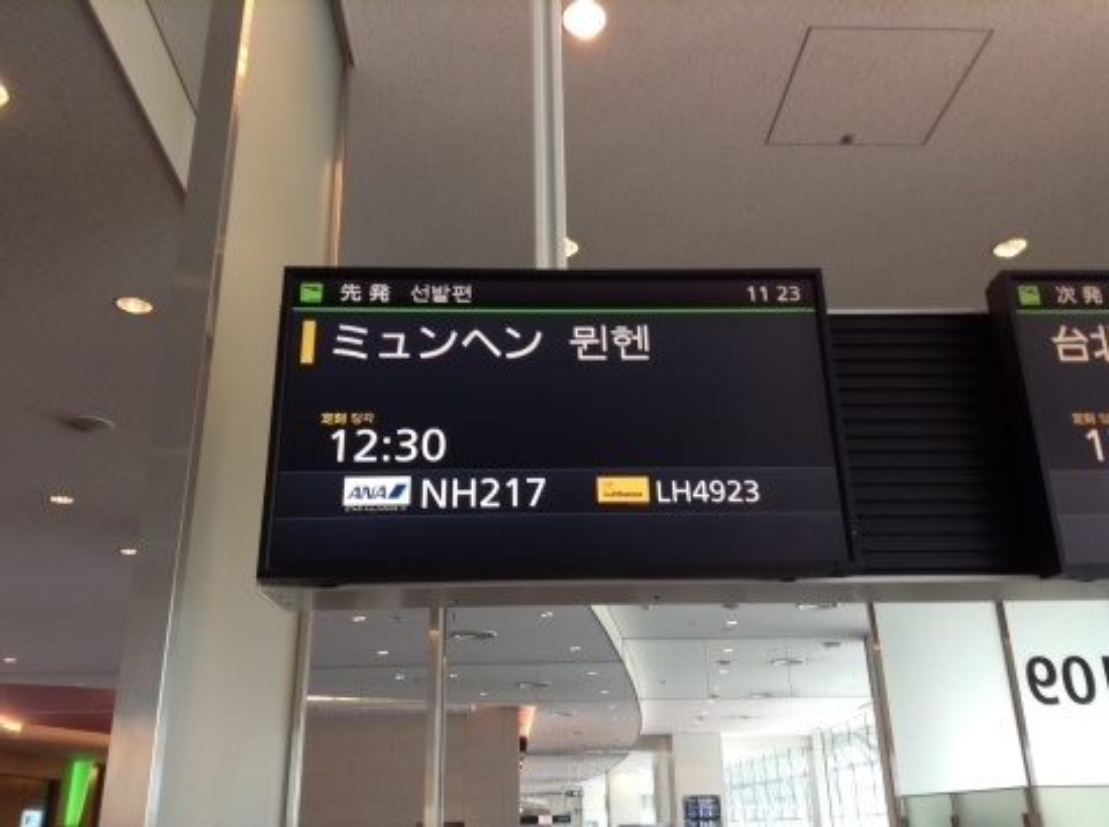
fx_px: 1055
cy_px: 414
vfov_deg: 42.8
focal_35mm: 33
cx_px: 554
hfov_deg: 55.4
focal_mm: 3.3
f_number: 2.4
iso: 40
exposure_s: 1/24
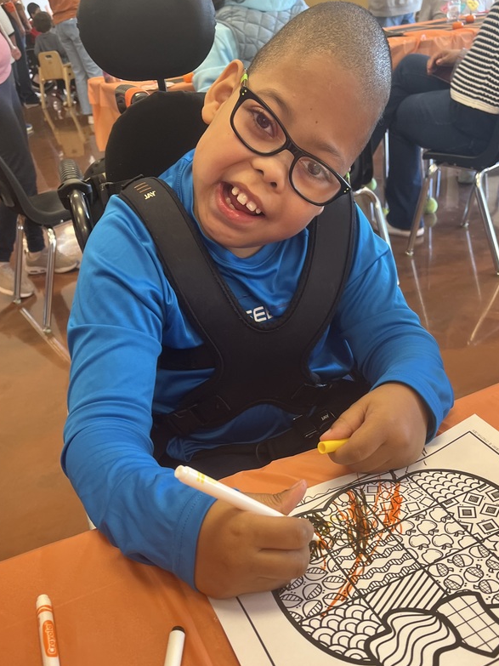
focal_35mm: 34
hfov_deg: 41.7
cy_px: 411
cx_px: 286
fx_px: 654
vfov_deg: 53.4
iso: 80
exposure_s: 1/60
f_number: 1.6
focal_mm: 5.1
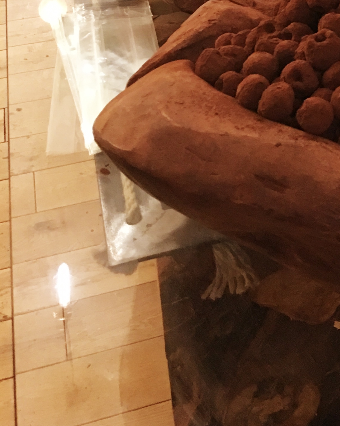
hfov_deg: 19.2
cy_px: -107
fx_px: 944
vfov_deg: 22.9
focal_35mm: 75
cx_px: 419
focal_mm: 4.15
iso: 125
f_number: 2.2
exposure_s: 1/8
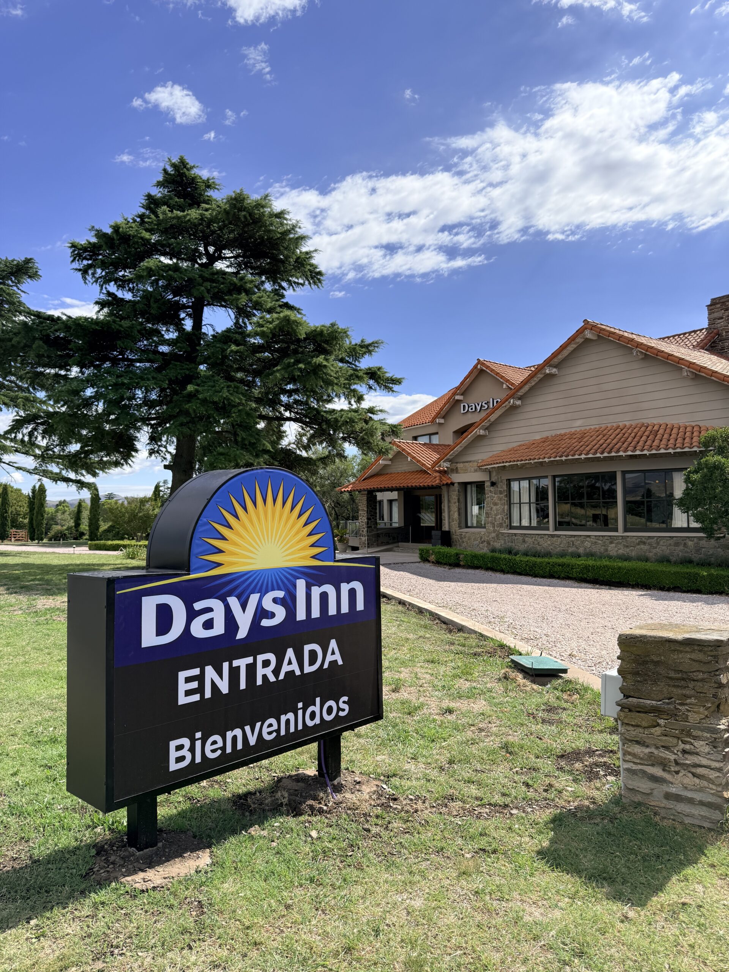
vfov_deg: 71.6
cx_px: 364
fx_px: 674
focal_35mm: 24
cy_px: 486
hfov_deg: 56.8
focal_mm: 6.76
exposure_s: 1/4975
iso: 125
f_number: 1.78
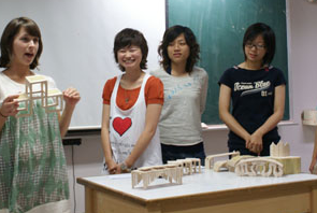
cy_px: 61
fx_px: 565
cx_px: 158
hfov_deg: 31.4
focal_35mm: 64
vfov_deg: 21.2
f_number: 4.5
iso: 320
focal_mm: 28
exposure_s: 1/50
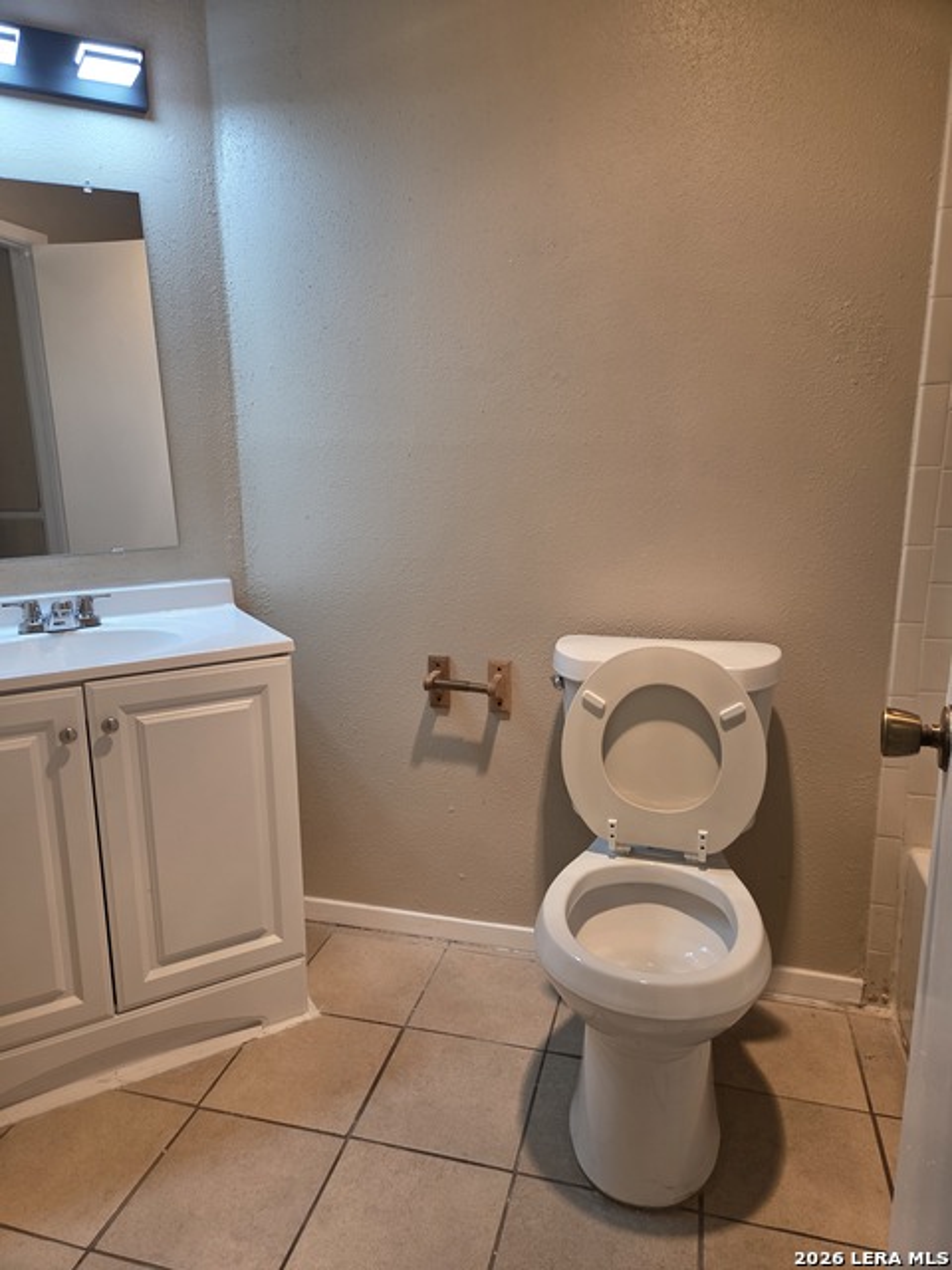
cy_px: 635
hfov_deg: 58.9
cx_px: 476
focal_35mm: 23
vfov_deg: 73.9
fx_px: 843
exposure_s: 1/120
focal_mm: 5.4
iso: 100
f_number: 1.8
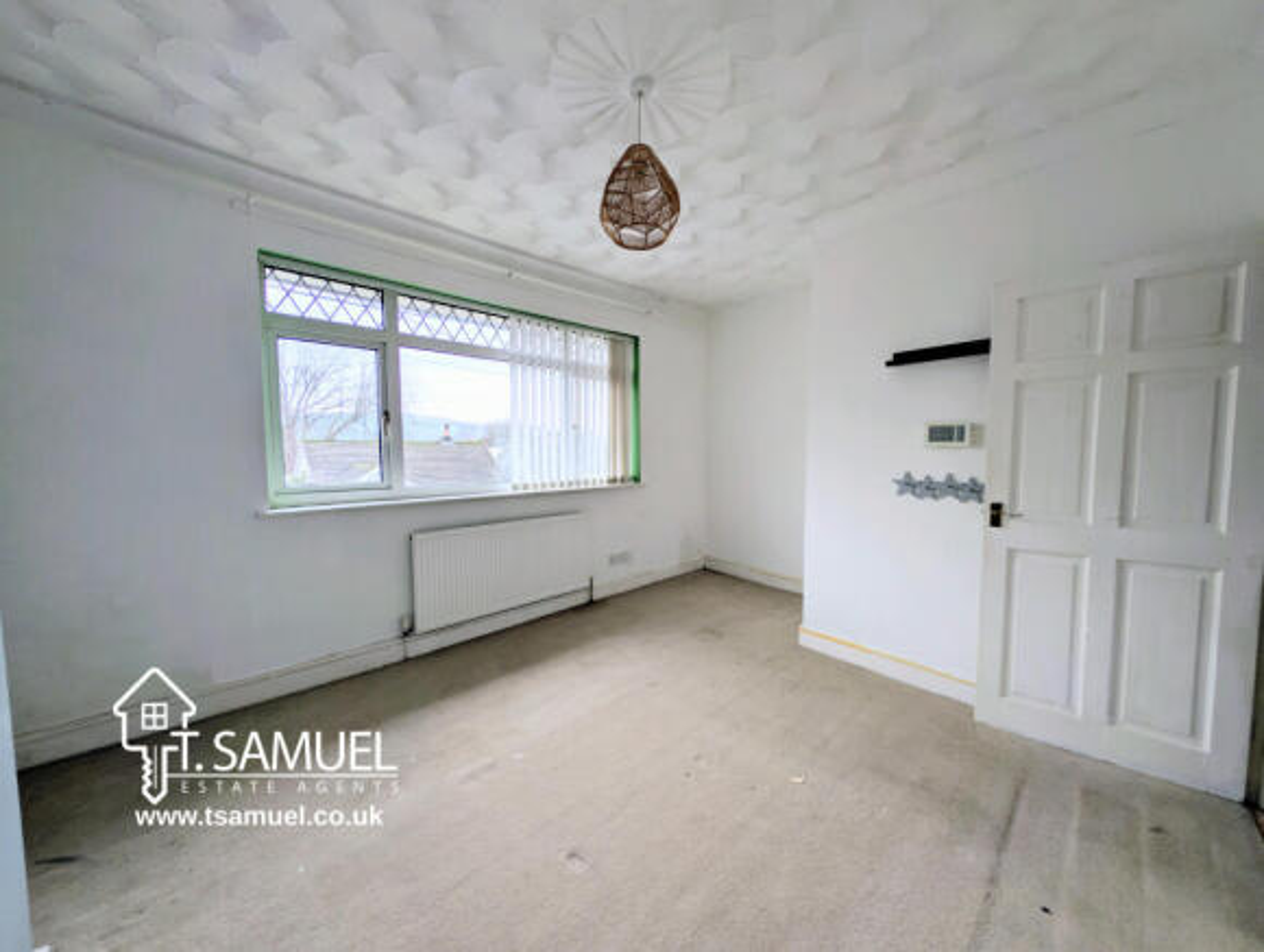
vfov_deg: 94.7
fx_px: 439
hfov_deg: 110.4
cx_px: 632
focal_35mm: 12
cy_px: 476
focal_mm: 2.23
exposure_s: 1/48.9
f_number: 1.95
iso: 42
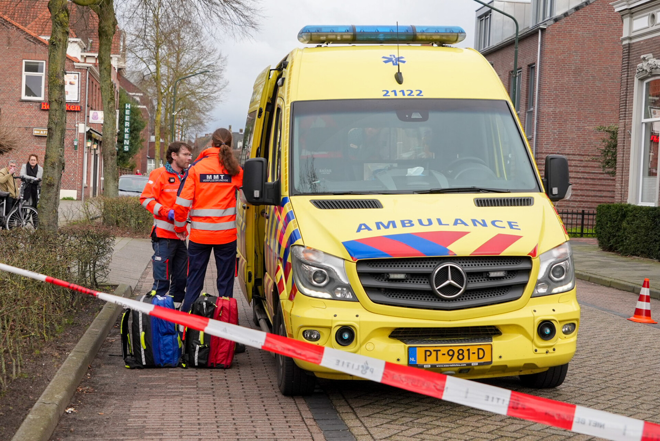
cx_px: 330
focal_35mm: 59
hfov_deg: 33.9
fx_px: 1082
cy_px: 220
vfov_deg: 23.0
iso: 1250
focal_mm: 59
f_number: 7.1
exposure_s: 1/320
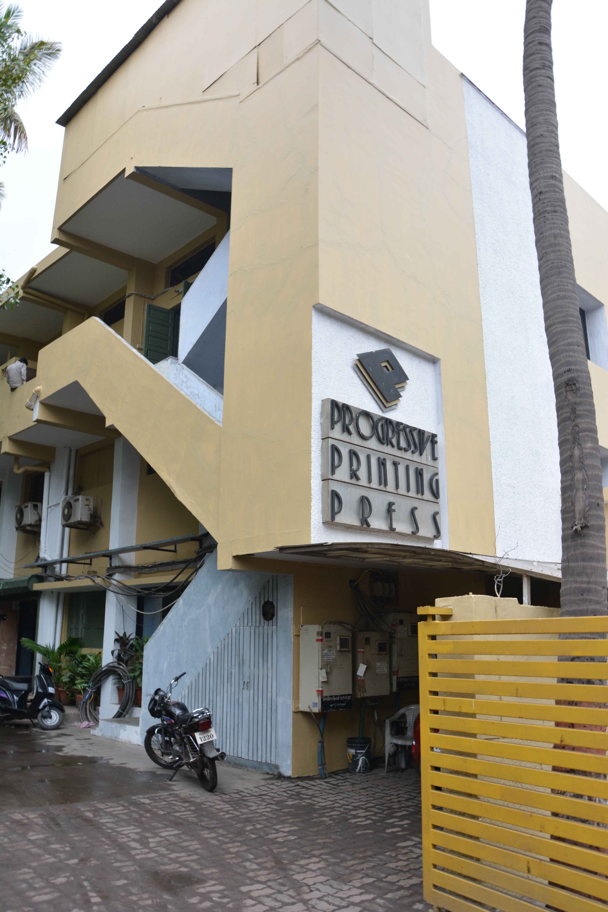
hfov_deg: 47.9
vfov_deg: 67.4
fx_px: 684
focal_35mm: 27
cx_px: 304
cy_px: 456
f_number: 7.1
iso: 500
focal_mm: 18
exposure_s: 1/200
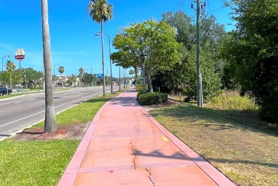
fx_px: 232
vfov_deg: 43.5
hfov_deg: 61.9
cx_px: 132
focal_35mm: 30
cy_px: 78
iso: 32
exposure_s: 1/1727
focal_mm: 1.57
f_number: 1.8
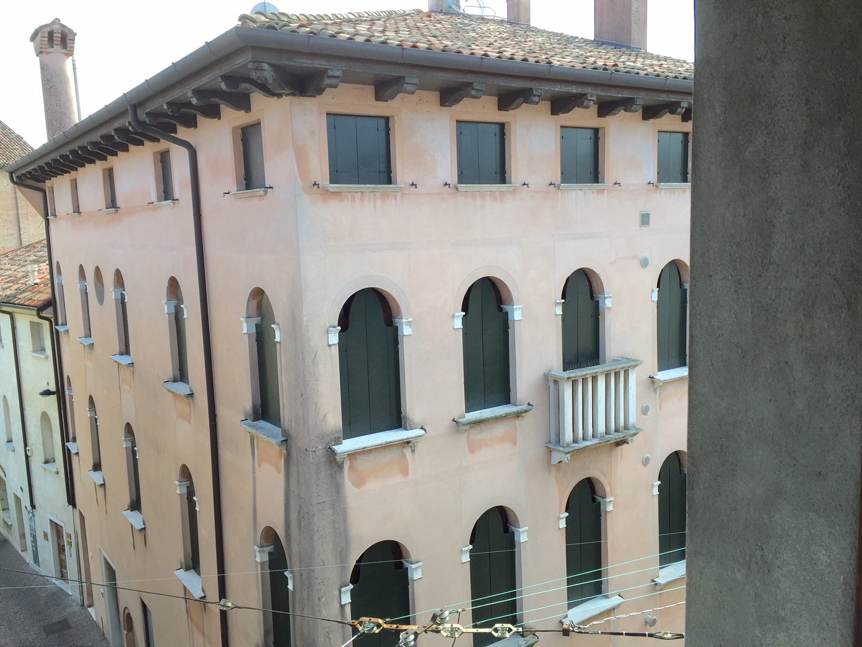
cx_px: 431
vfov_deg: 48.2
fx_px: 722
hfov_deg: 61.7
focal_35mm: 29
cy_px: 324
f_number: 2.2
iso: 32
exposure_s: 1/395
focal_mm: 4.15
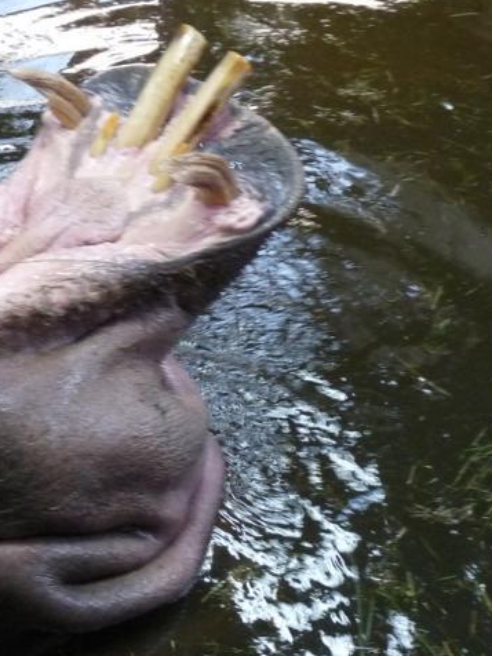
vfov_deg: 24.7
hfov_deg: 18.3
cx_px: 25
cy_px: 309
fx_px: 1497
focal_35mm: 79
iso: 320
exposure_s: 1/30
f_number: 3
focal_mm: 6
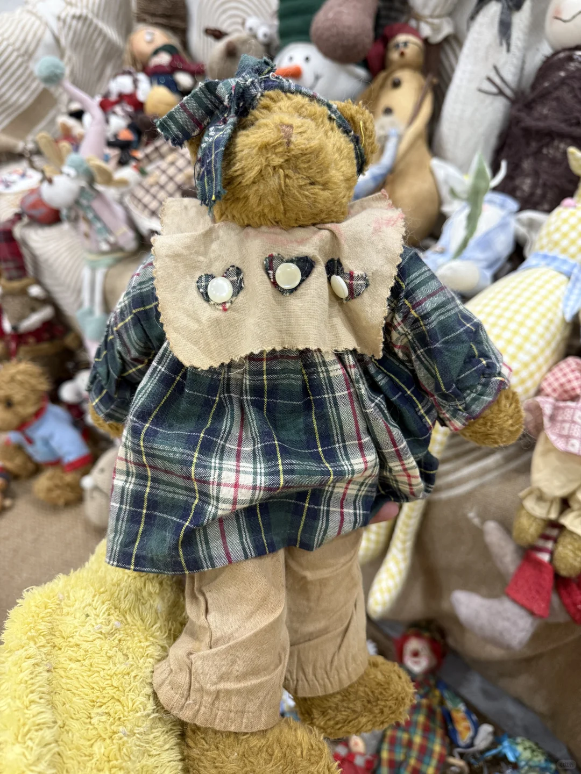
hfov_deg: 56.8
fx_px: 537
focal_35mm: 24
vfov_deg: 71.6
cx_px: 290
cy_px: 387
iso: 320
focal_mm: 6.76
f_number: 1.78
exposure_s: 1/47
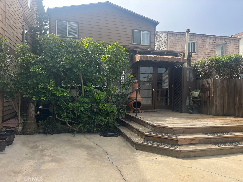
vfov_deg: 53.1
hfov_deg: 67.3
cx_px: 122
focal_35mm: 26
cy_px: 91
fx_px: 183
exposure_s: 1/1395
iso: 50
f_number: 1.5
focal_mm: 5.7
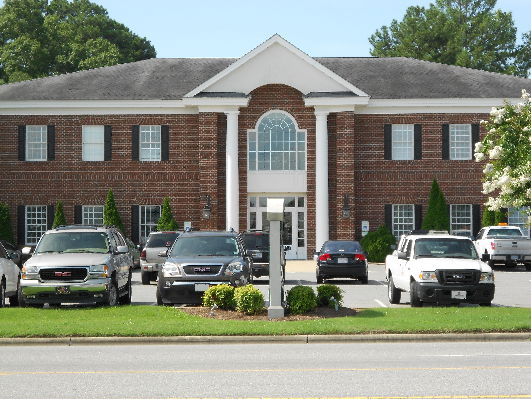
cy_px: 200
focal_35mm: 86
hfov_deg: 22.8
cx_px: 266
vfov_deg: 17.2
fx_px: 1319
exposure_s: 1/160
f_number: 6.3
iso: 80
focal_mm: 15.4
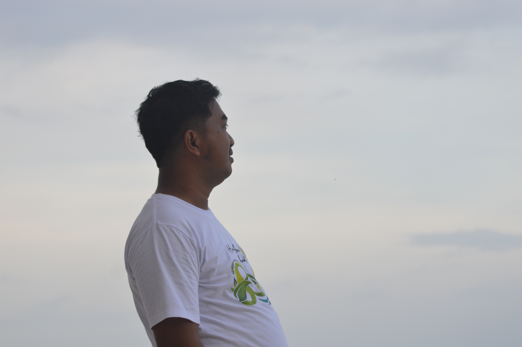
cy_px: 174
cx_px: 261
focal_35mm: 105
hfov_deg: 19.5
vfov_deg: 13.0
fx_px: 1521
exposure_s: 1/400
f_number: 5
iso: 400
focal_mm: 70
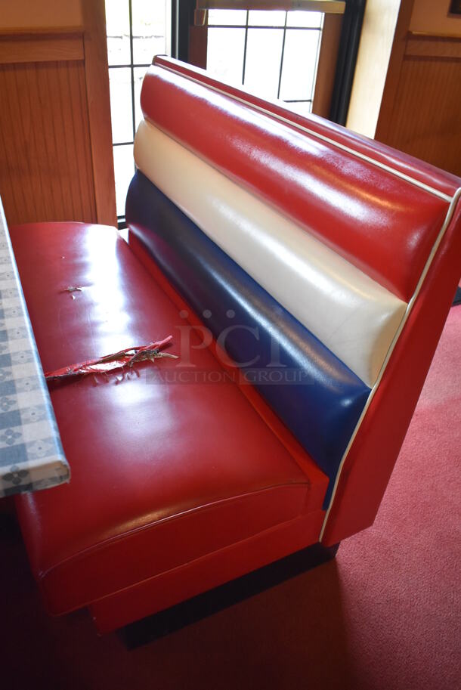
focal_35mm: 27
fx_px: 518
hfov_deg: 48.0
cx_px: 230
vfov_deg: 67.3
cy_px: 345
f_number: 3.5
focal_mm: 18
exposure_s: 1/125
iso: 1800
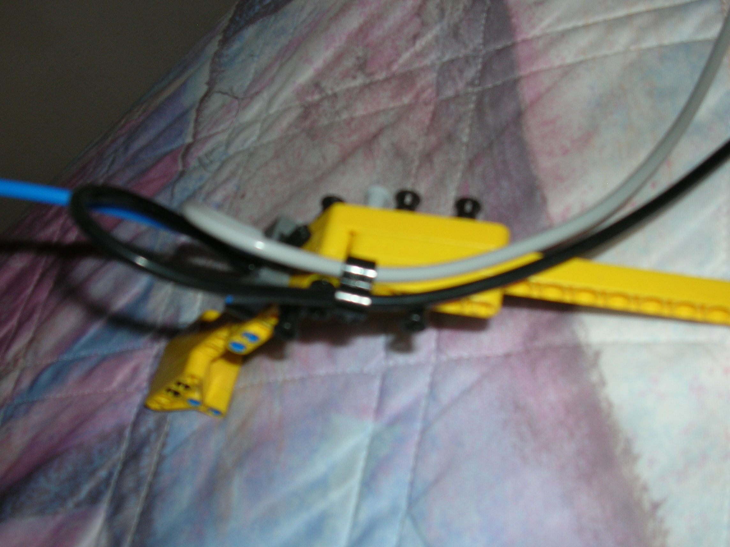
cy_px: 274
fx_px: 885
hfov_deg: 44.8
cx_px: 365
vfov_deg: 34.3
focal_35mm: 42
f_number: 3
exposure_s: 1/60.1
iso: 50
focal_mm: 7.1
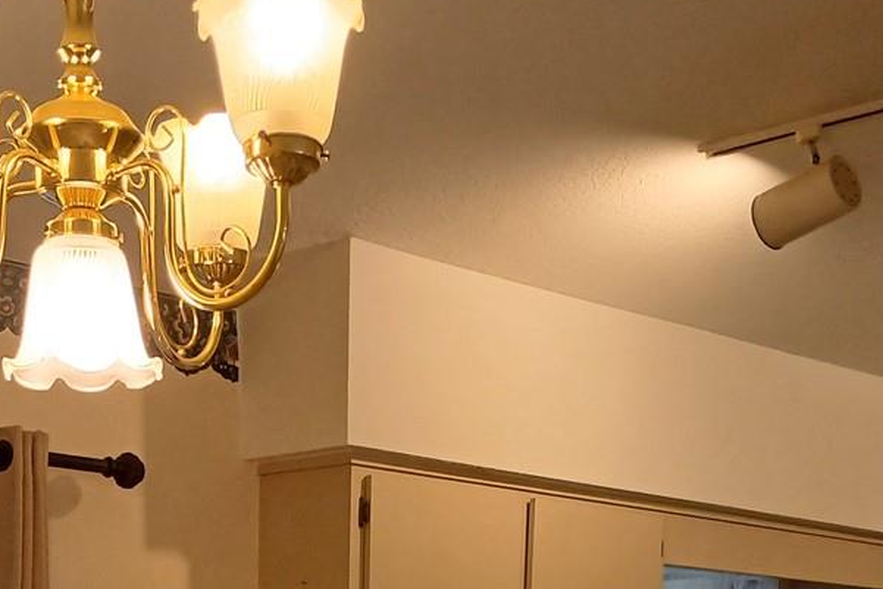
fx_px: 1766
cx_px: 272
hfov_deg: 27.8
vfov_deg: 17.2
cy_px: 862
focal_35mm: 72
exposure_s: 1/60
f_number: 1.8
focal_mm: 3.98
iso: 125
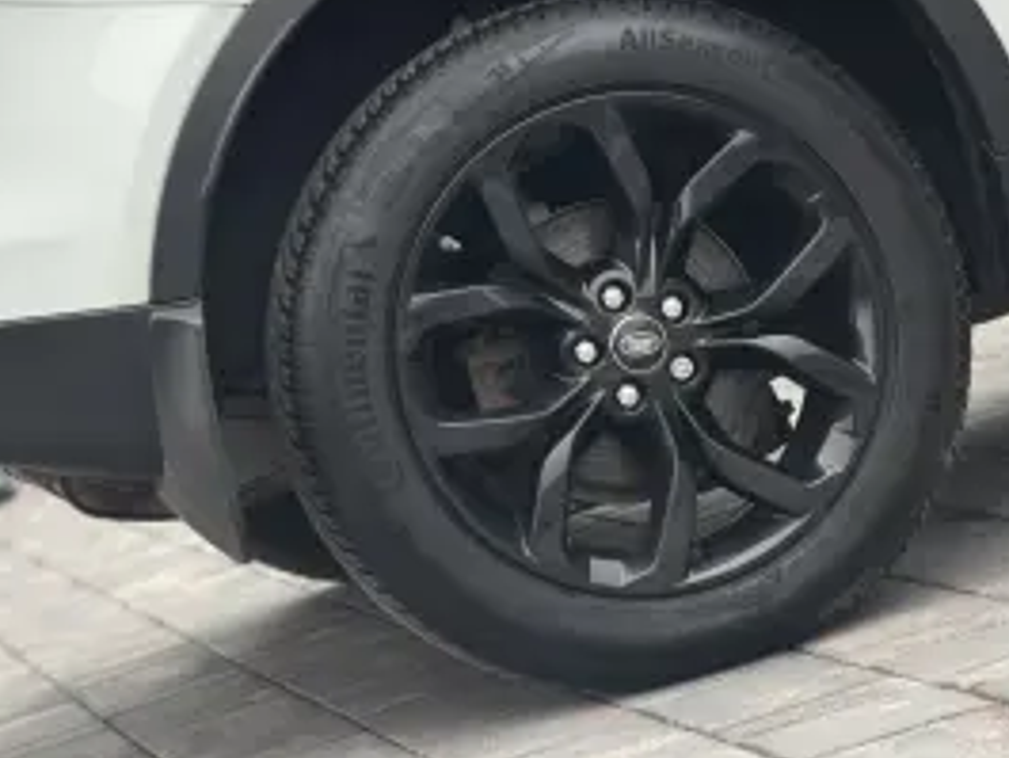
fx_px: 3966
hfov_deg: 14.5
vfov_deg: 10.9
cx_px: 621
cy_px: 320
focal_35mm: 136
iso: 250
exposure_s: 1/121
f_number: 2.8
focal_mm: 16.89
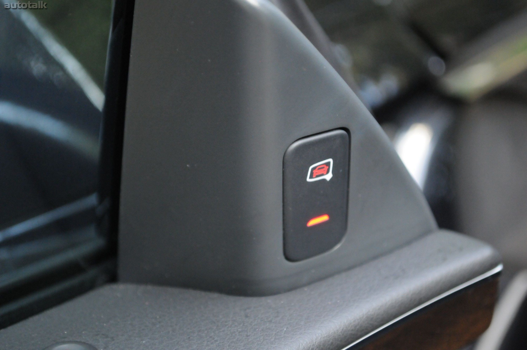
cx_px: 264
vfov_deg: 16.5
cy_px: 175
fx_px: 1206
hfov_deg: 24.6
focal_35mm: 82
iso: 2000
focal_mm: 55
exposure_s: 1/60
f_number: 5.6
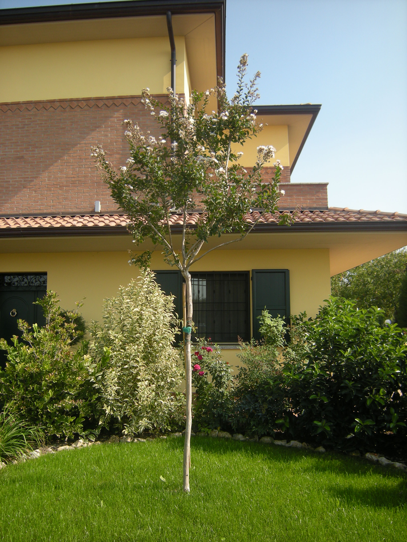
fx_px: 439
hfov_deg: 49.7
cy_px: 271
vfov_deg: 63.4
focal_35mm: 28
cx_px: 204
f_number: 5.6
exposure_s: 1/143
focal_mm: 4.7
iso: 64
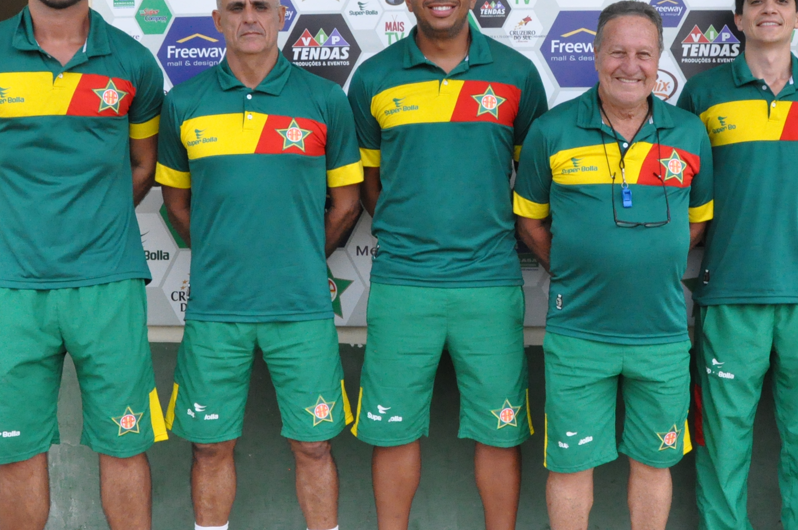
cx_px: 494
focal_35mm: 51
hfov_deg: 38.8
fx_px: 1125
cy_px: 249
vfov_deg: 26.5
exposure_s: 1/160
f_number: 13
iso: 3200
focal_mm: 21
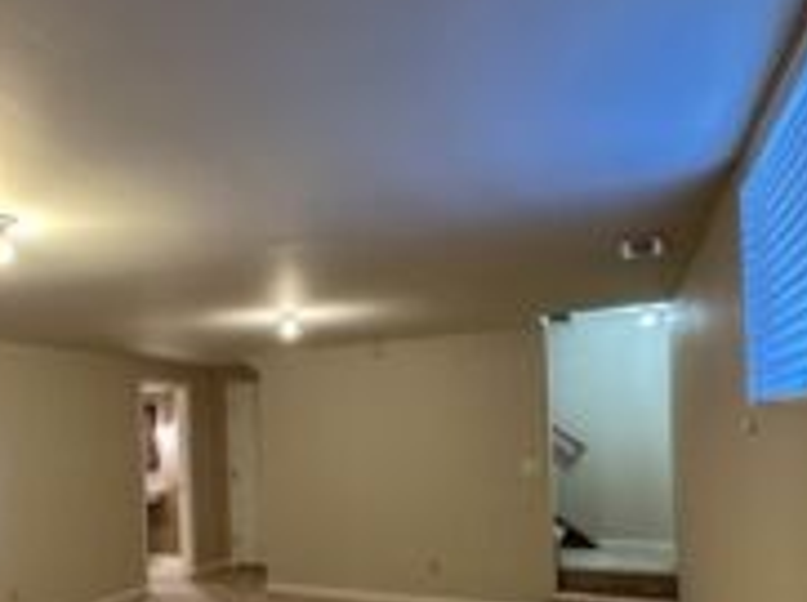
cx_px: 196
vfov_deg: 44.2
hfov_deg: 55.5
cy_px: 433
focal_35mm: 31
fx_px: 721
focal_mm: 2.22
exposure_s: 1/60
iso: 250
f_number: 2.2
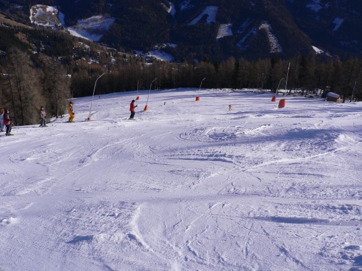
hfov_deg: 52.6
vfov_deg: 40.7
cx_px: 181
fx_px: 366
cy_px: 136
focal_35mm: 35
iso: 80
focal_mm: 5.8
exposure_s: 1/500
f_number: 5.6
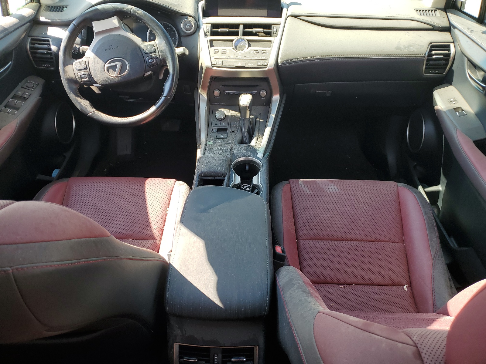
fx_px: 365
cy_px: 182
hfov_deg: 67.3
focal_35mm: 26
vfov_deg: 53.1
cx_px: 243
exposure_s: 1/303
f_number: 1.5
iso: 50
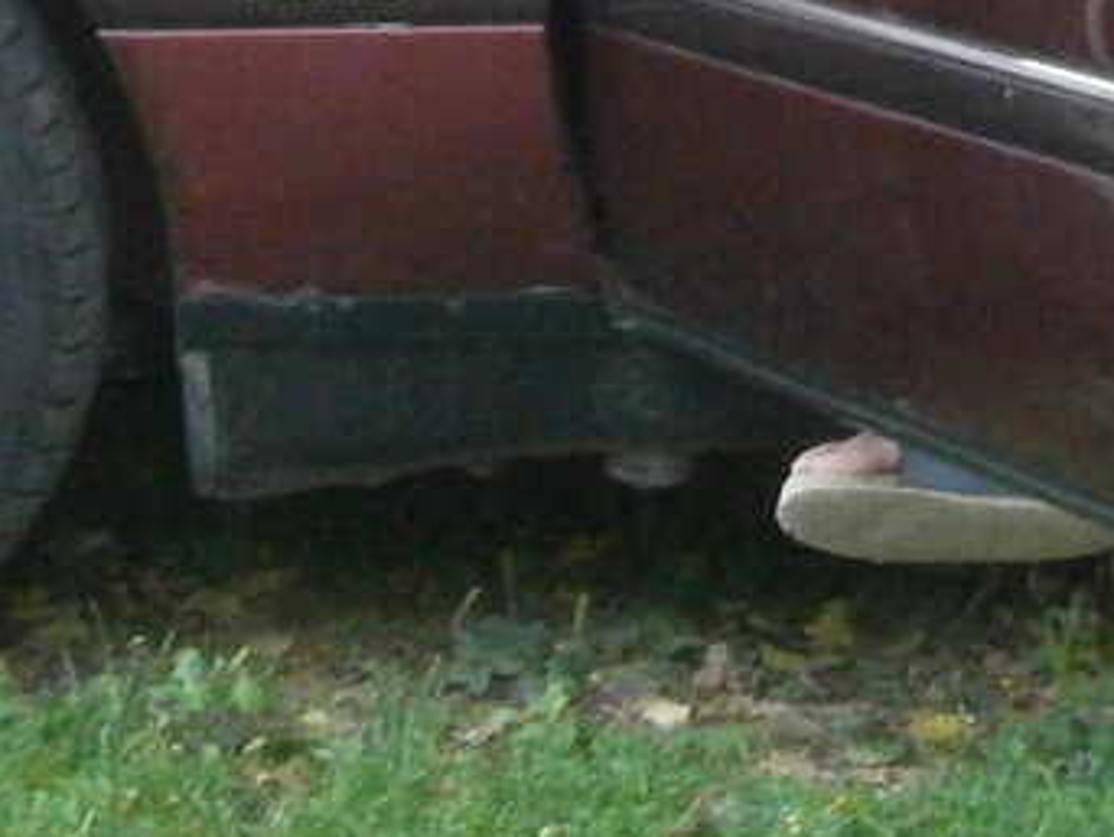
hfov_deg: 6.1
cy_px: -417
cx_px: 1638
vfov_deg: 4.6
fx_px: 10273
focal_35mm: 319
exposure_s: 1/160
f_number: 5.9
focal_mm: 16.2
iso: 800
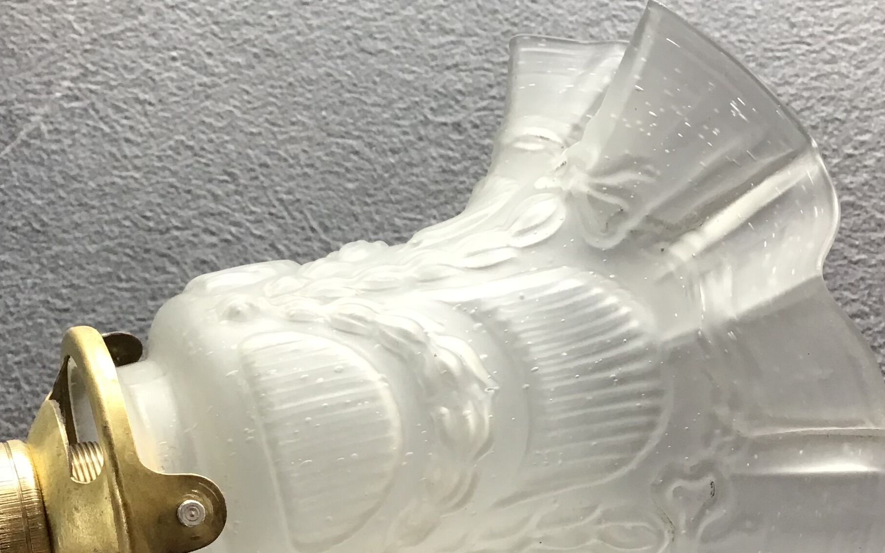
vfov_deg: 21.7
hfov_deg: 34.5
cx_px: 406
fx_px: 1423
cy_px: 437
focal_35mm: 59
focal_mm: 3.3
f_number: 2.4
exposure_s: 1/33
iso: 32
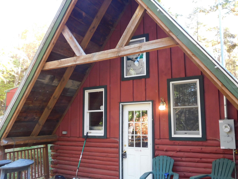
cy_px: 97
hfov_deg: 58.0
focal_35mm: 31
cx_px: 140
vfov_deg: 45.4
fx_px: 213
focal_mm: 4
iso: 125
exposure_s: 1/30
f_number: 3
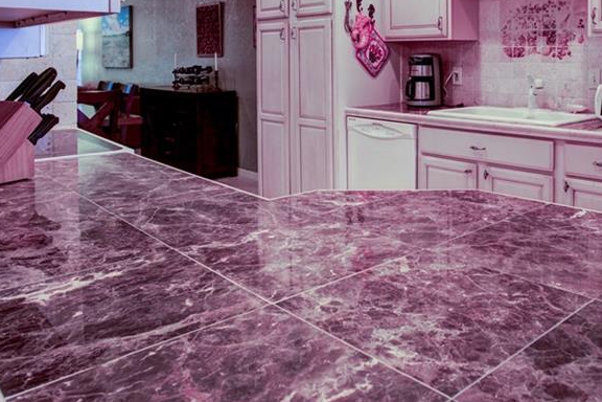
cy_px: 60
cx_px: 397
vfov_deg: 38.9
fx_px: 535
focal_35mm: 32
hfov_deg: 57.5
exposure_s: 1/13
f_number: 7.1
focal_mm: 18
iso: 400
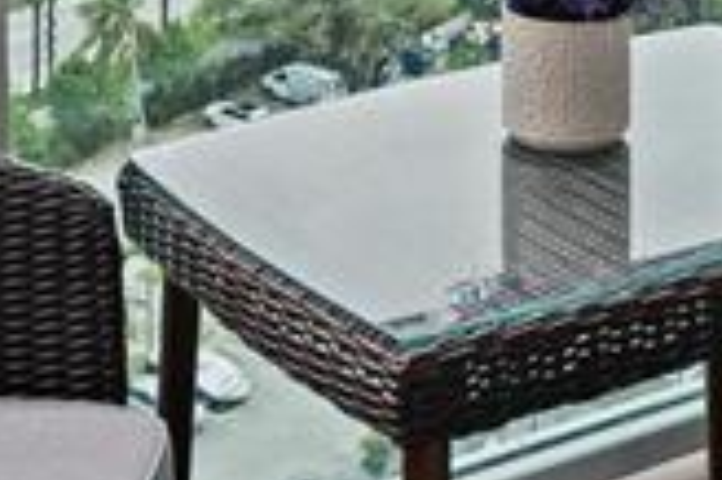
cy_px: -421
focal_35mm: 86
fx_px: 1723
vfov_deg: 13.9
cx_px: 449
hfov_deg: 23.6
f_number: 8
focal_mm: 22
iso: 200
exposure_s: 1/160
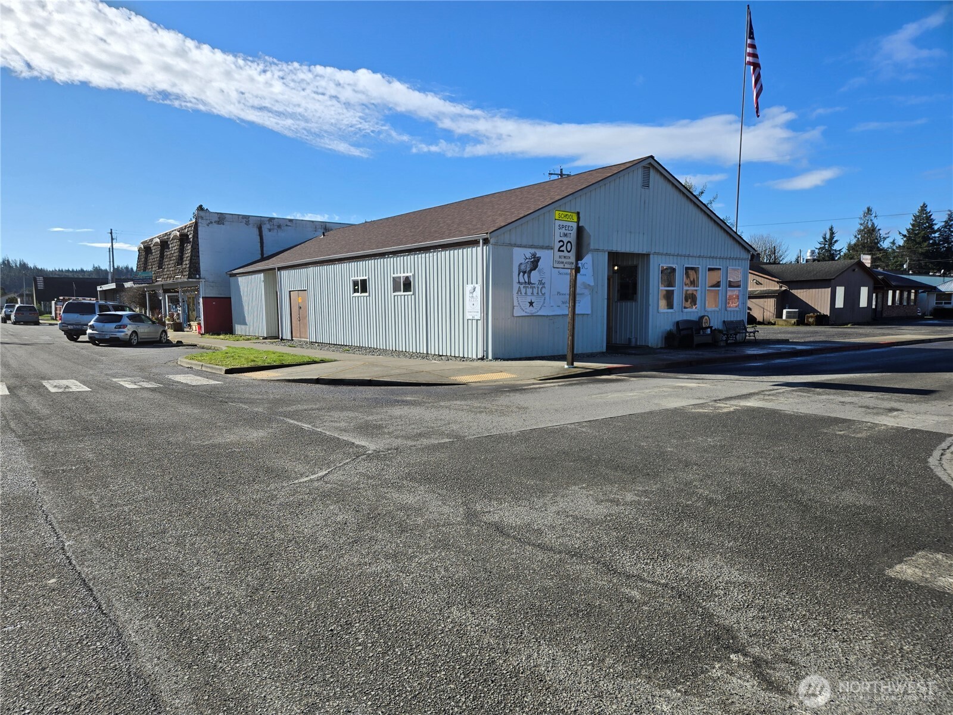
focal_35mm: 23
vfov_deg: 58.9
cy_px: 358
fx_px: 633
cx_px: 476
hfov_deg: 73.9
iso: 25
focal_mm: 5.4
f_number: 1.8
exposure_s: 1/2216
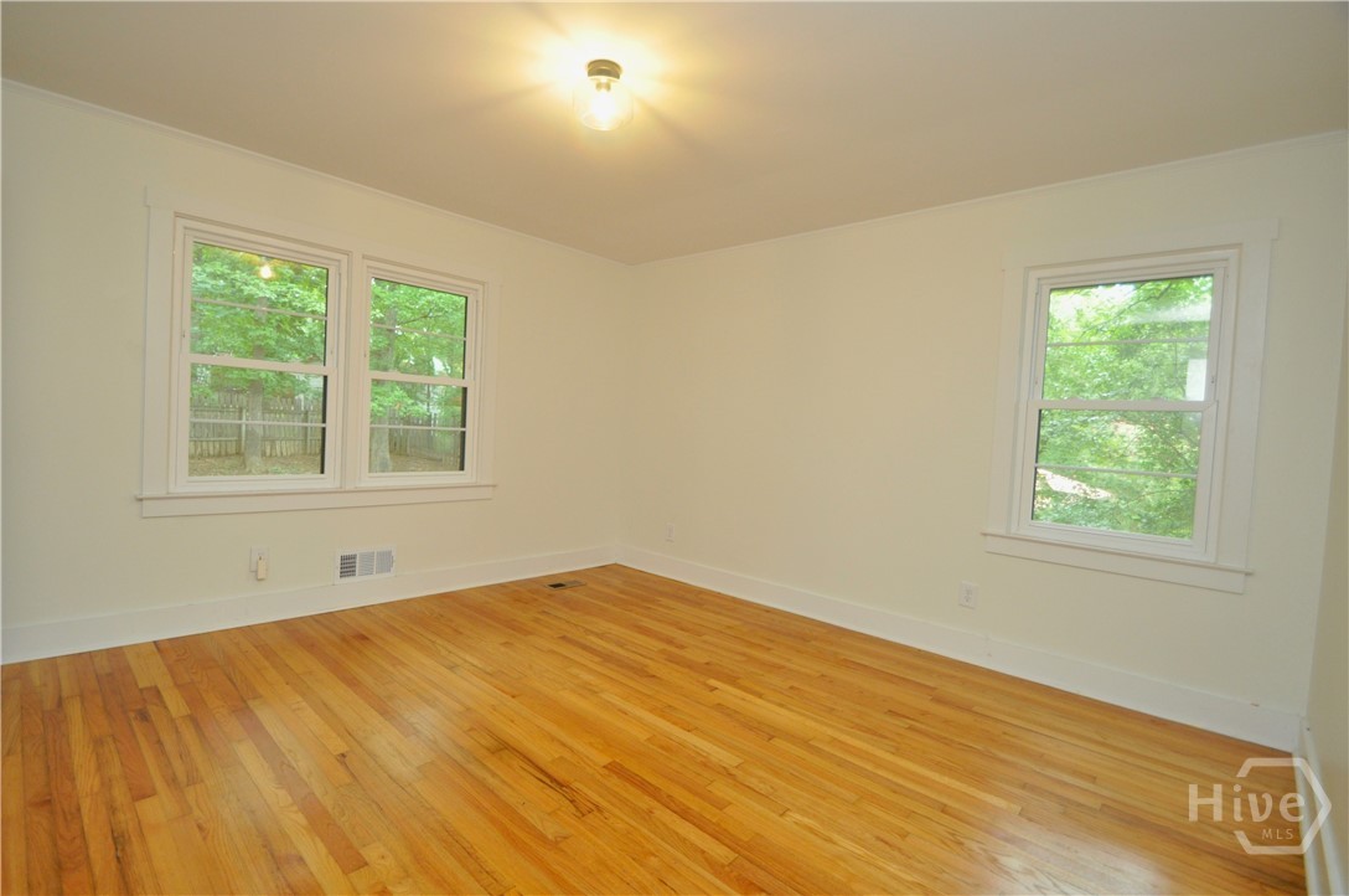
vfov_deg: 71.9
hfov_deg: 95.1
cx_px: 674
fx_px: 617
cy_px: 448
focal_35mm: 16
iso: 800
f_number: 4
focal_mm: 11
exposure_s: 1/60
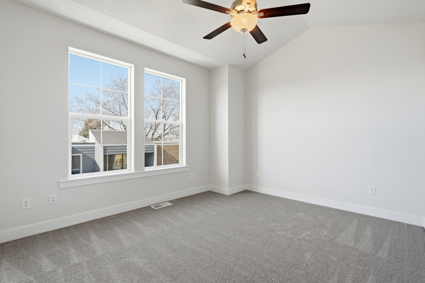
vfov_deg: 68.8
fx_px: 207
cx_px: 220
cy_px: 139
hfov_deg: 91.5
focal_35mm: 18
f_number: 10
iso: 250
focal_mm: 16.5
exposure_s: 1/500
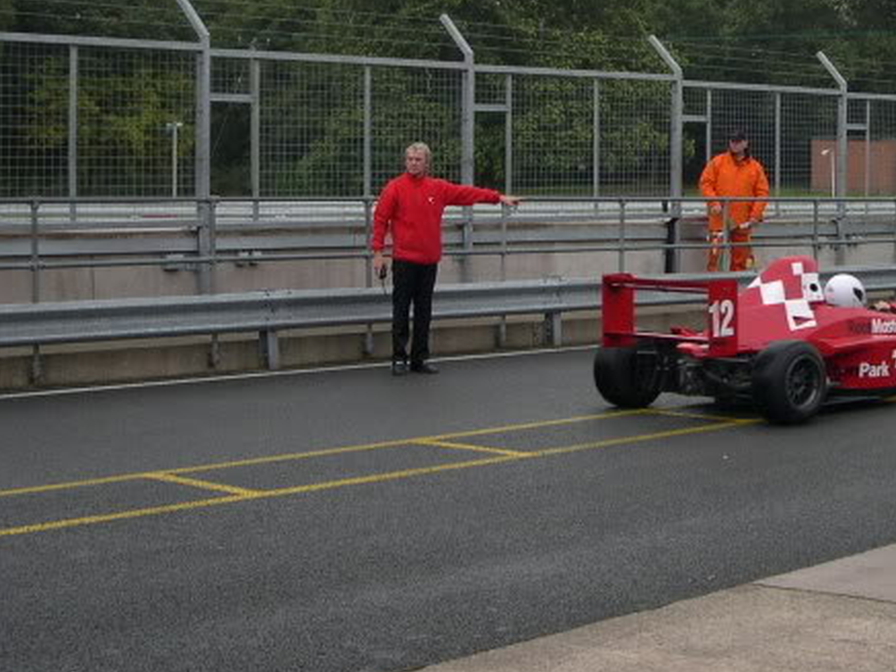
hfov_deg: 24.6
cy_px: 197
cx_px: 801
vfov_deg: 19.1
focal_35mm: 77
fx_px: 1993
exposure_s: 1/191
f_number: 2.9
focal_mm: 9
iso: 100
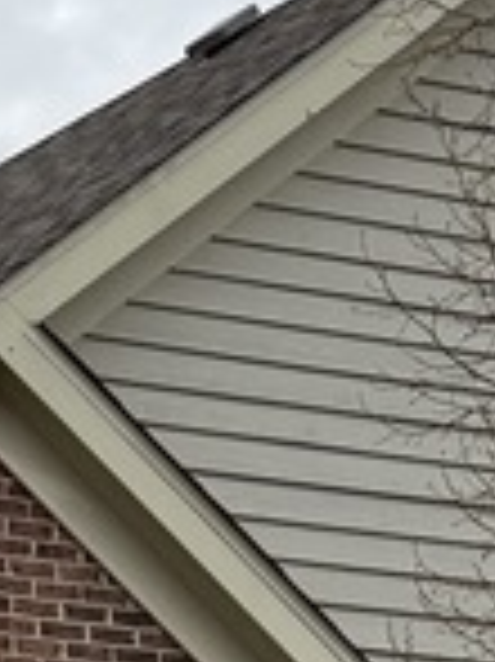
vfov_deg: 8.3
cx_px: -432
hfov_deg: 6.2
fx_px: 4487
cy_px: 829
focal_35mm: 235
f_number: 1.78
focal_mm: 6.76
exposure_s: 1/7353
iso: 80
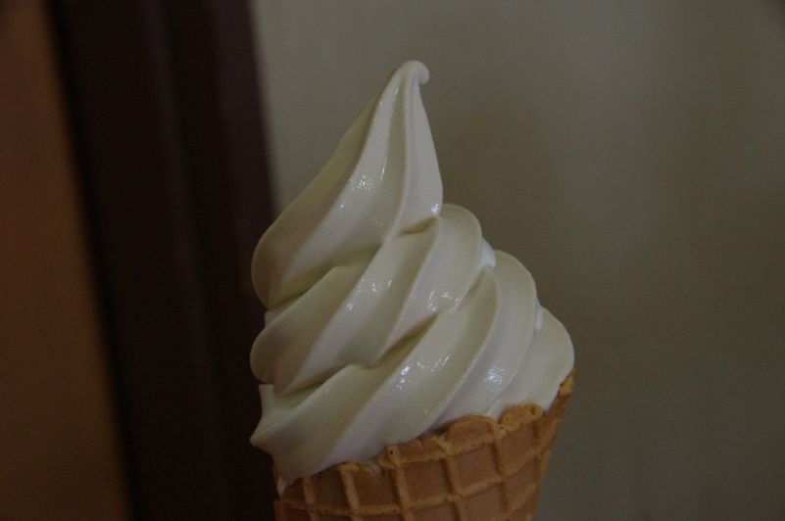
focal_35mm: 79
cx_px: 392
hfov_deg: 25.7
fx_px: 1721
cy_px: 260
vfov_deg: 17.2
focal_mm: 53
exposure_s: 1/100
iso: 2000
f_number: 8
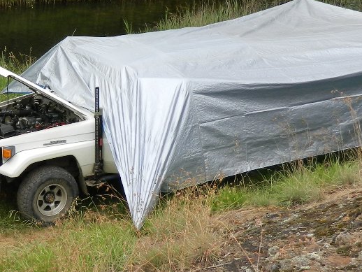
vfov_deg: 19.5
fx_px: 785
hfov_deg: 25.4
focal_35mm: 75
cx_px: 63
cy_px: 59
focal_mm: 4.5
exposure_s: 1/320
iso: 80
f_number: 3.1
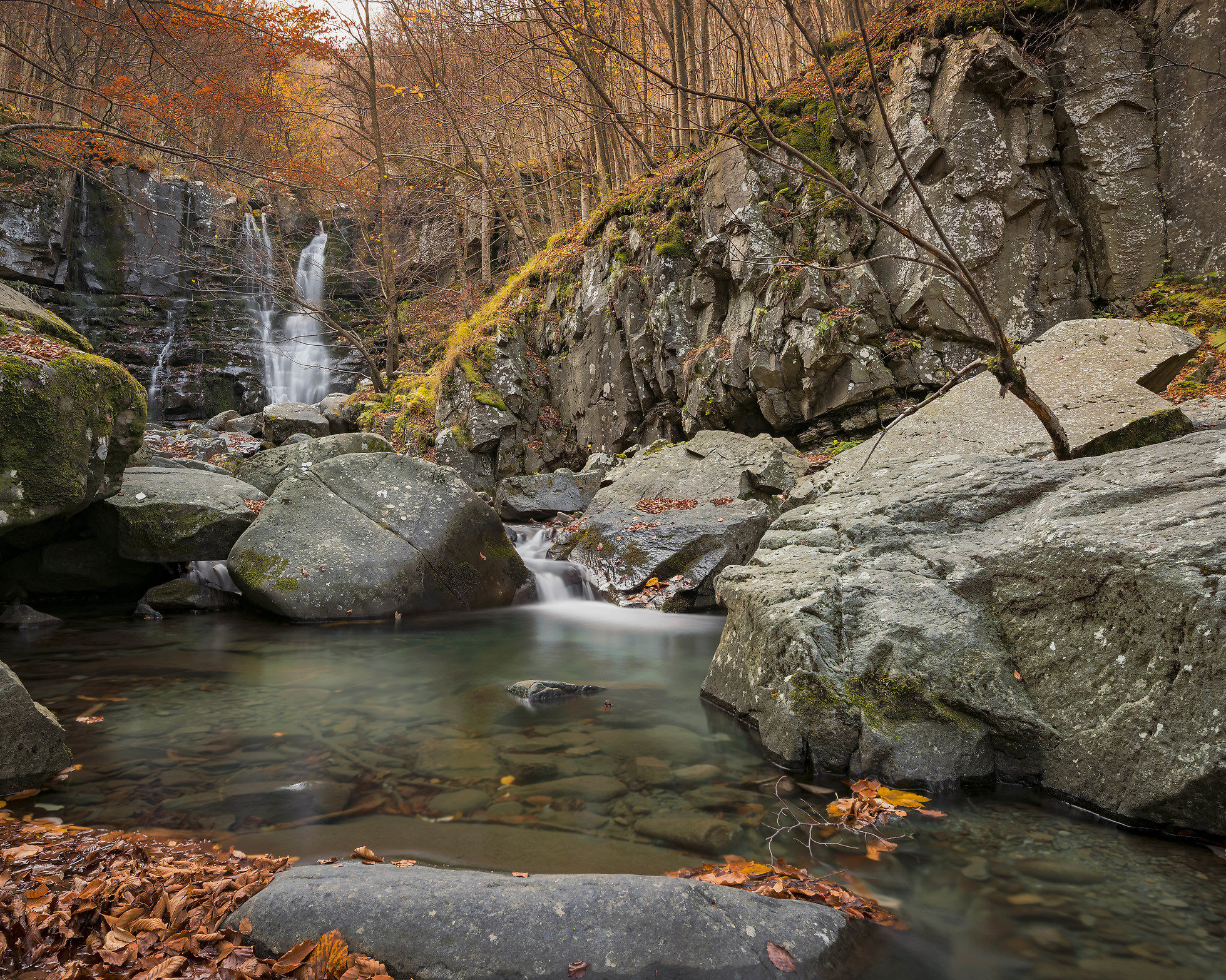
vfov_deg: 60.9
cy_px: 500
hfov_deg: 72.5
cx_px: 579
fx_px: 835
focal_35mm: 23
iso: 100
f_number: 14
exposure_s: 20
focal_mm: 20
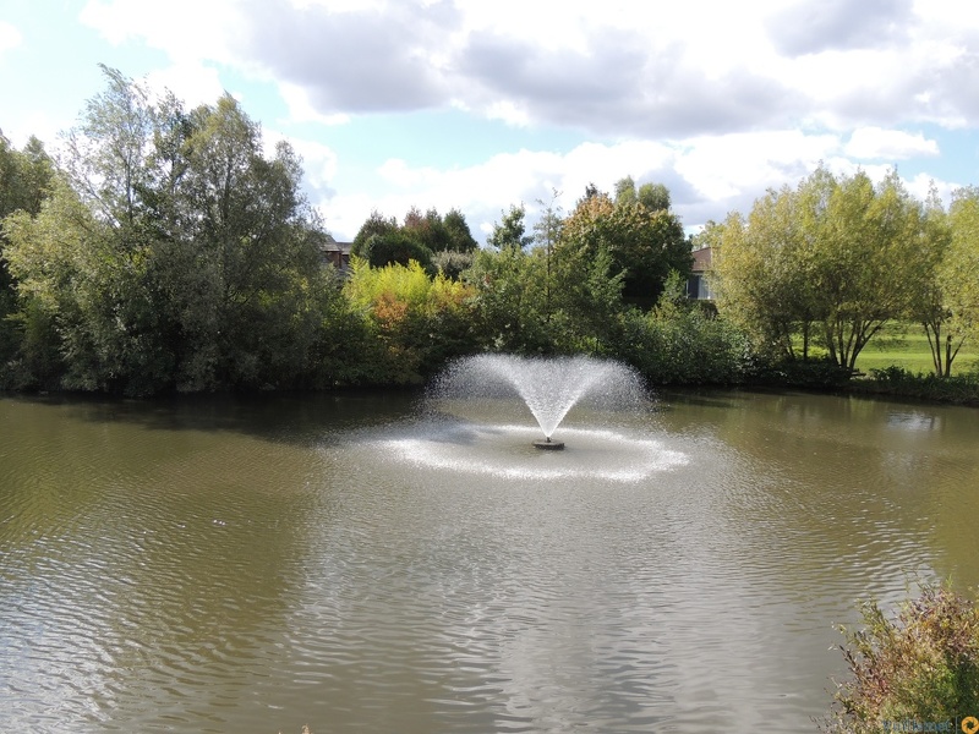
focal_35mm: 30
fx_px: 848
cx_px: 490
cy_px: 367
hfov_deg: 60.0
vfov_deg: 46.8
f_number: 3.1
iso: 100
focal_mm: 5.3
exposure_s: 1/800
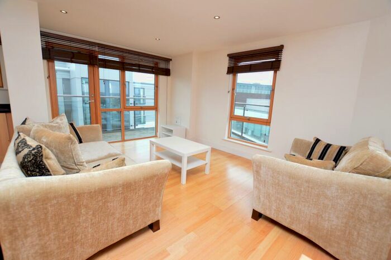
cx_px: 196
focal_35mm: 15
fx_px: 163
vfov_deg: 77.3
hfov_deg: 100.4
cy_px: 130
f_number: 4.5
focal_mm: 10
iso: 400
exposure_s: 1/80
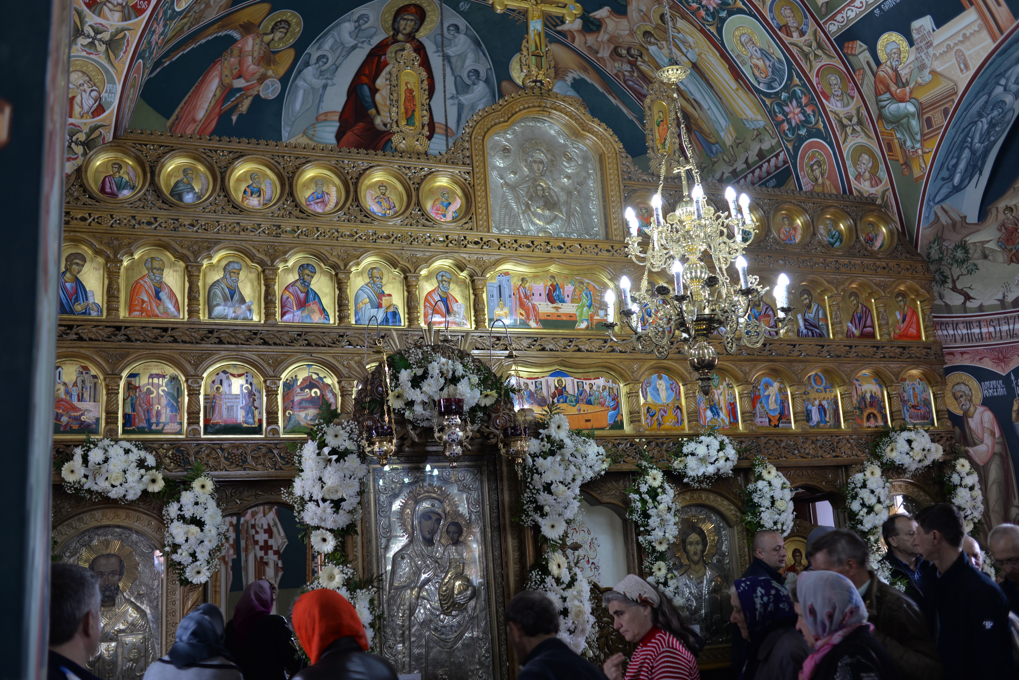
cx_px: 510
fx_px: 991
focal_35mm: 35
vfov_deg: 37.9
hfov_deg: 54.4
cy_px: 340
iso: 200
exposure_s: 1/40
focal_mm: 35
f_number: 3.2
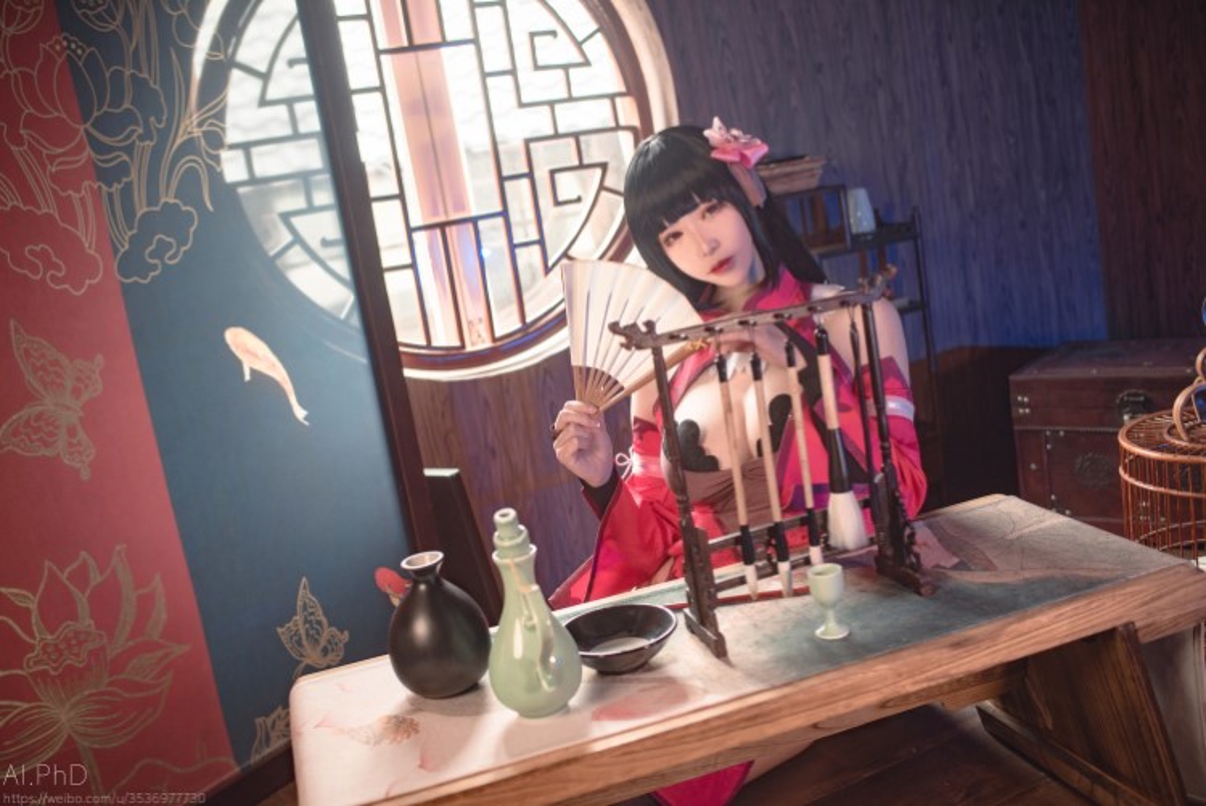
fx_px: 1173
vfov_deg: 37.9
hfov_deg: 54.4
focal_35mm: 35
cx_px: 603
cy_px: 403
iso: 250
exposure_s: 1/50
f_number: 3.5
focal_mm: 35
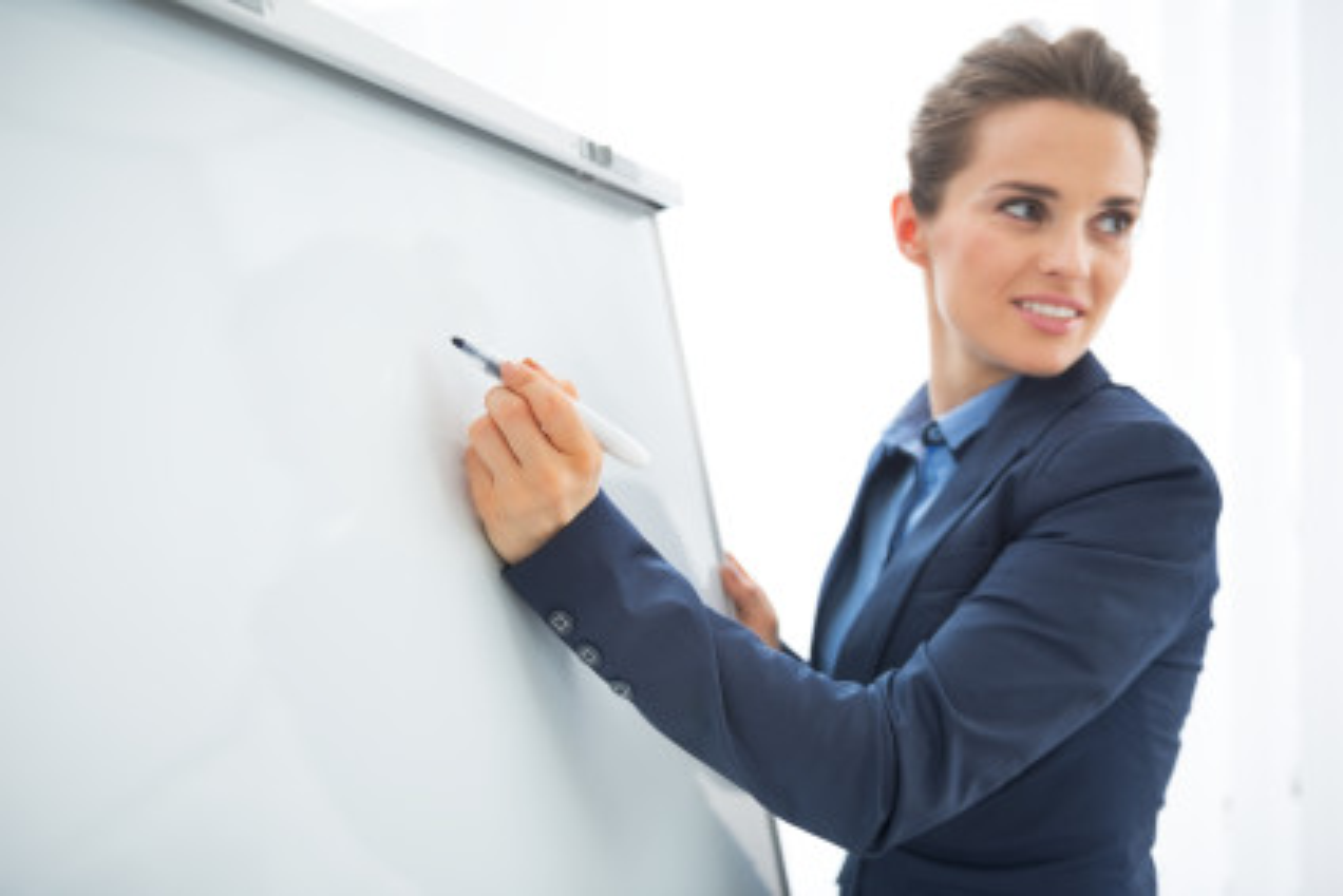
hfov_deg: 58.7
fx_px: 1194
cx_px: 672
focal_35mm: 32
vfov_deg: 41.1
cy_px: 448
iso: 200
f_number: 2.8
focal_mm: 32
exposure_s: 1/125
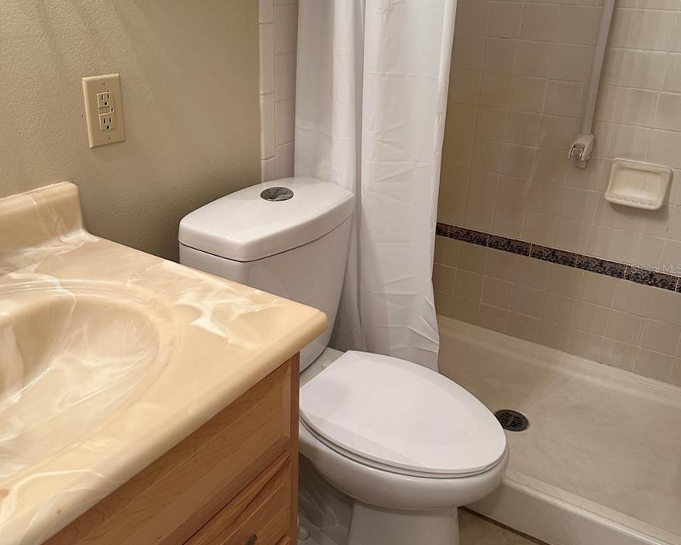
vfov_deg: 45.8
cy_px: 268
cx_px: 337
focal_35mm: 32
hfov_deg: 55.6
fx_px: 645
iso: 250
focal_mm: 6.86
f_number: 1.78
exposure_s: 1/60
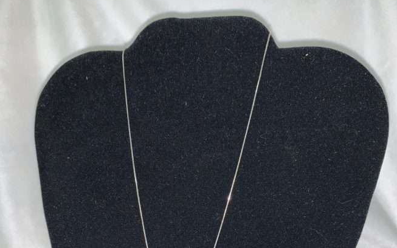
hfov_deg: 51.5
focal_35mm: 38
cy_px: 226
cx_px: 205
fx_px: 411
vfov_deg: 31.9
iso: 40
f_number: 1.8
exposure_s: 1/24
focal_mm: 4.25
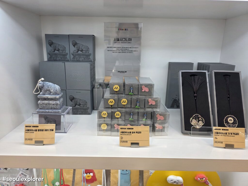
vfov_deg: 58.9
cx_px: 124
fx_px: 165
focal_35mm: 23
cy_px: 93
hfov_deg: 73.9
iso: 50
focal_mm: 6.3
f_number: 1.7
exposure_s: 1/120
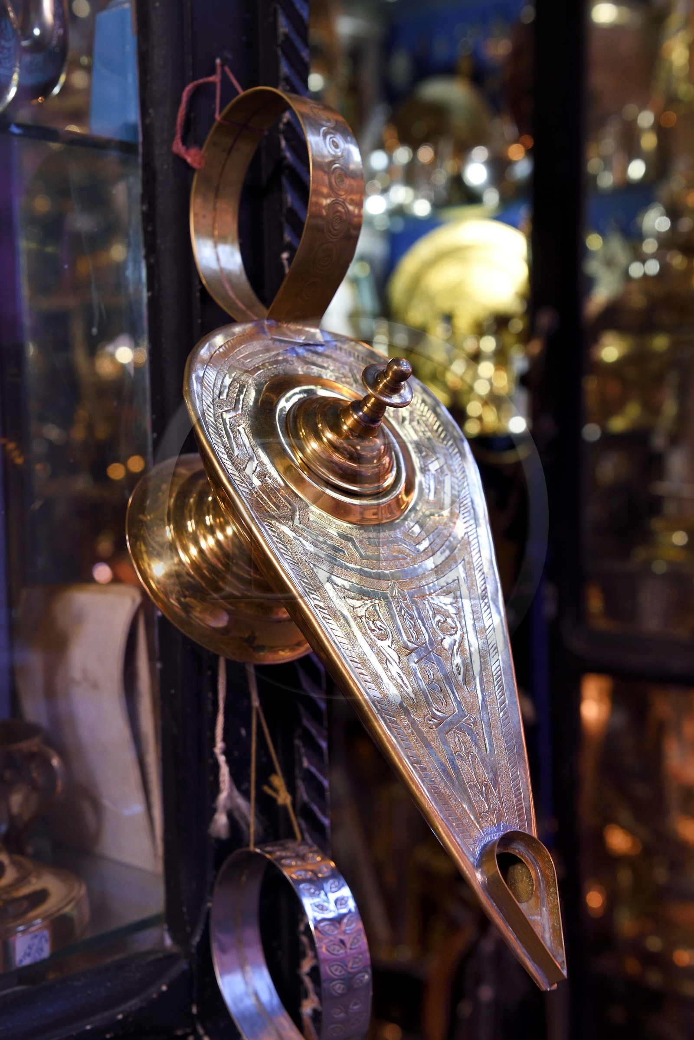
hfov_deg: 28.1
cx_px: 347
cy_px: 520
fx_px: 1388
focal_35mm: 48
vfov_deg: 41.1
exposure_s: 1/80
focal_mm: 48
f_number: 6.3
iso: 800
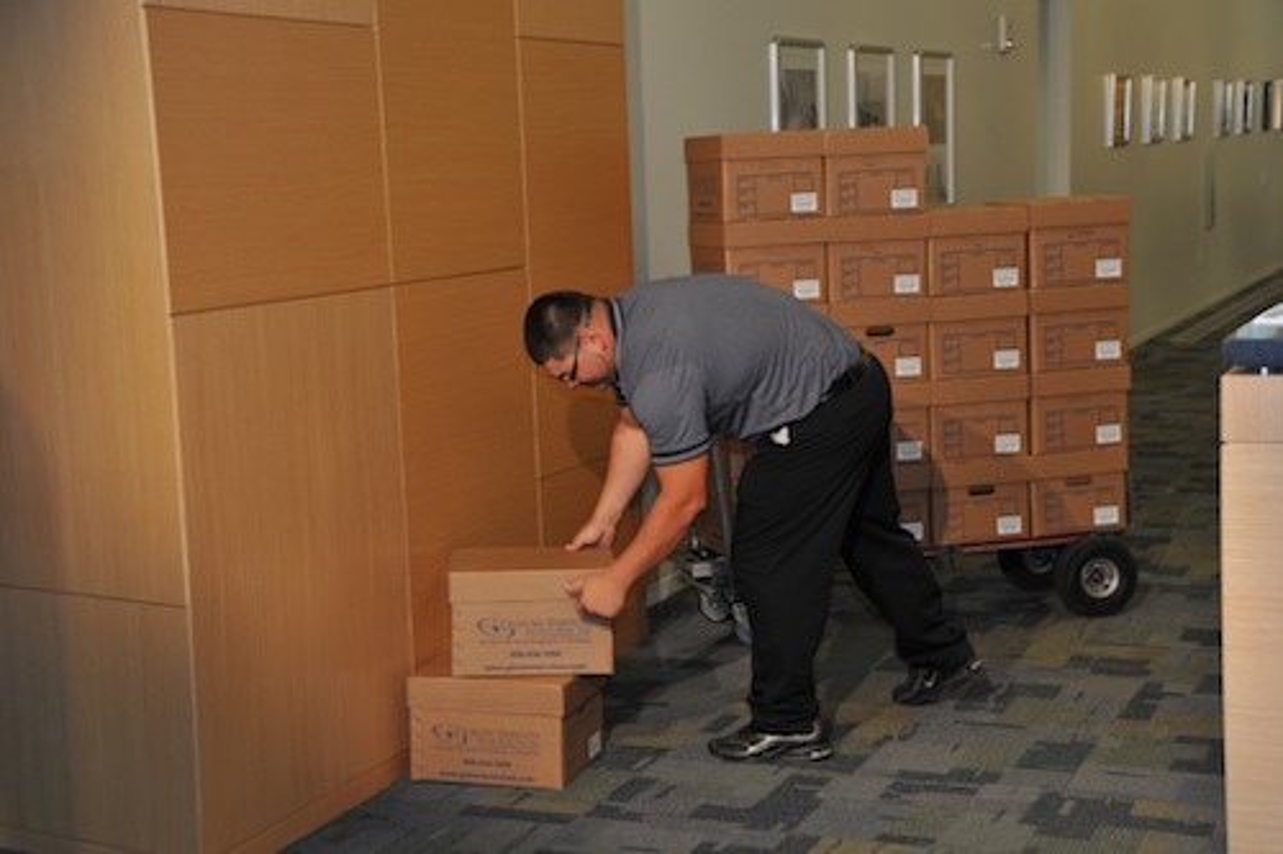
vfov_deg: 21.9
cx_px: 642
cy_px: 427
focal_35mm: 62
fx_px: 2209
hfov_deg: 32.4
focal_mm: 62
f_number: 7.1
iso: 800
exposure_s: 1/60
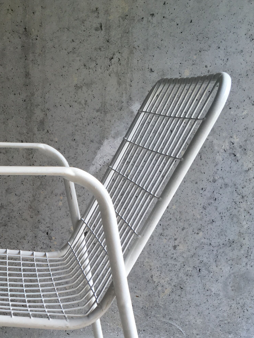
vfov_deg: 31.0
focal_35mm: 59
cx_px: 19
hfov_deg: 24.0
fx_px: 577
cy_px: 314
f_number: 2.2
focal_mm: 4.15
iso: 32
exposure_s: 1/50
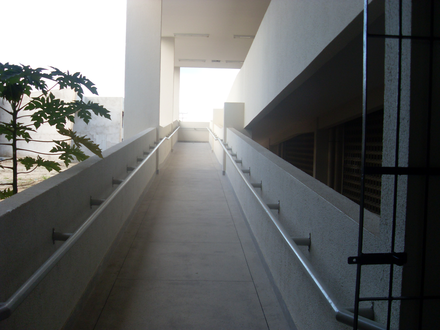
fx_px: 470
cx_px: 220
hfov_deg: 50.1
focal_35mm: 37
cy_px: 165
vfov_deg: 38.7
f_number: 2.8
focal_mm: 6.3
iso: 80
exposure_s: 1/90
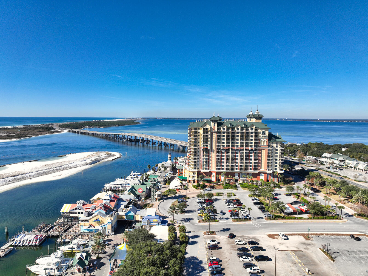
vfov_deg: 56.8
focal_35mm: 24
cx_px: 184
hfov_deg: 71.6
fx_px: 255
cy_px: 138
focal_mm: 12.29
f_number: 2.8
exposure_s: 1/2000
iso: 100
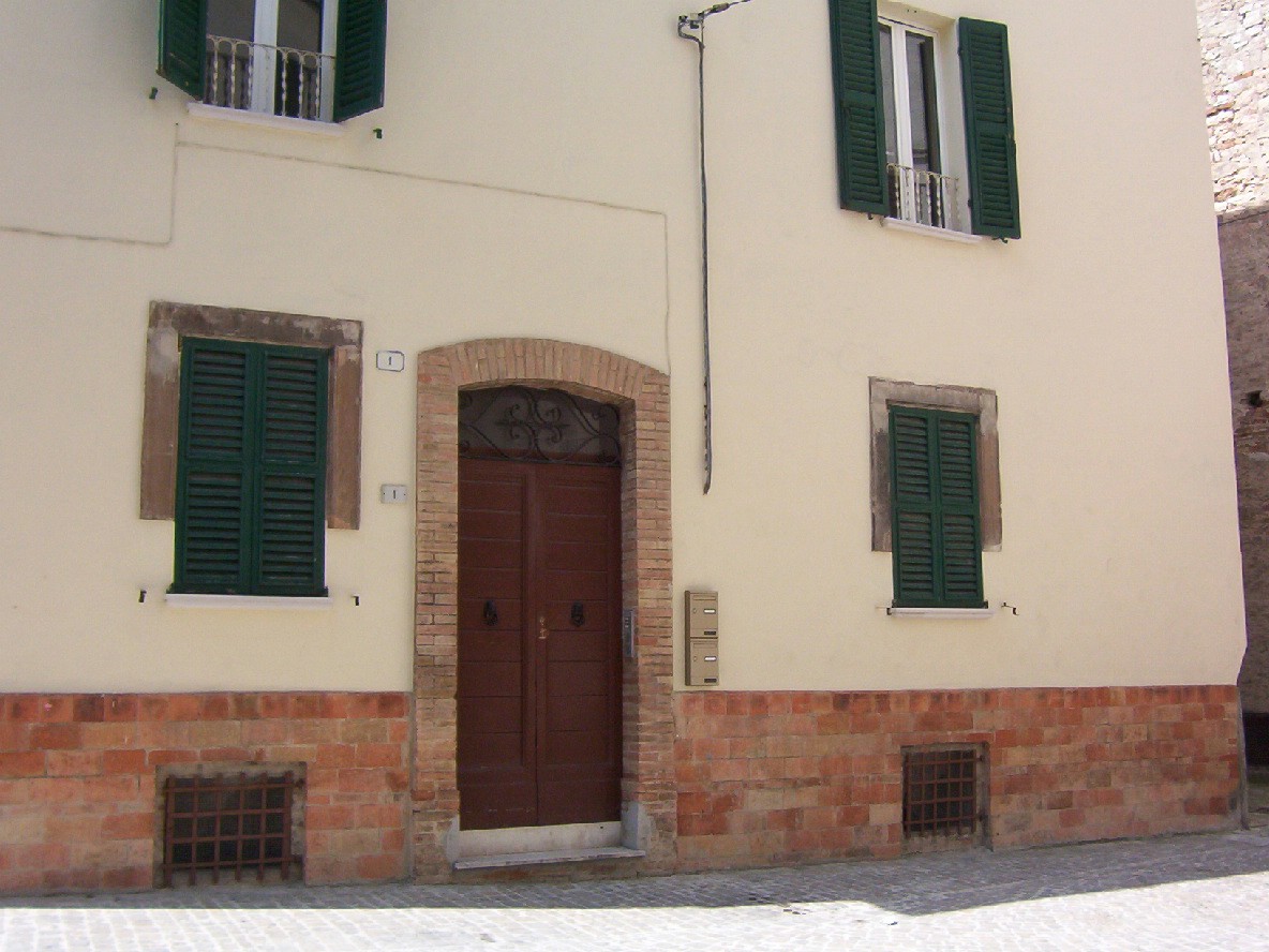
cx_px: 634
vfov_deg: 39.7
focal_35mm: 36
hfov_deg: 51.4
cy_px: 476
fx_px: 1320
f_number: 5.24
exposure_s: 1/445
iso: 100
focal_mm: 5.54
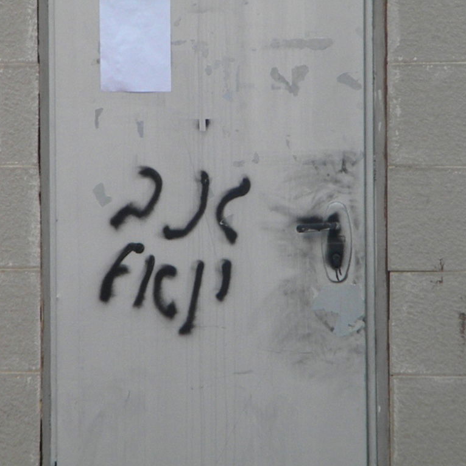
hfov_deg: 5.3
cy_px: 233
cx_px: 210
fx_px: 5011
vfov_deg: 5.3
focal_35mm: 329
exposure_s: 1/860
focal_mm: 50.4
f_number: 5.4
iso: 720
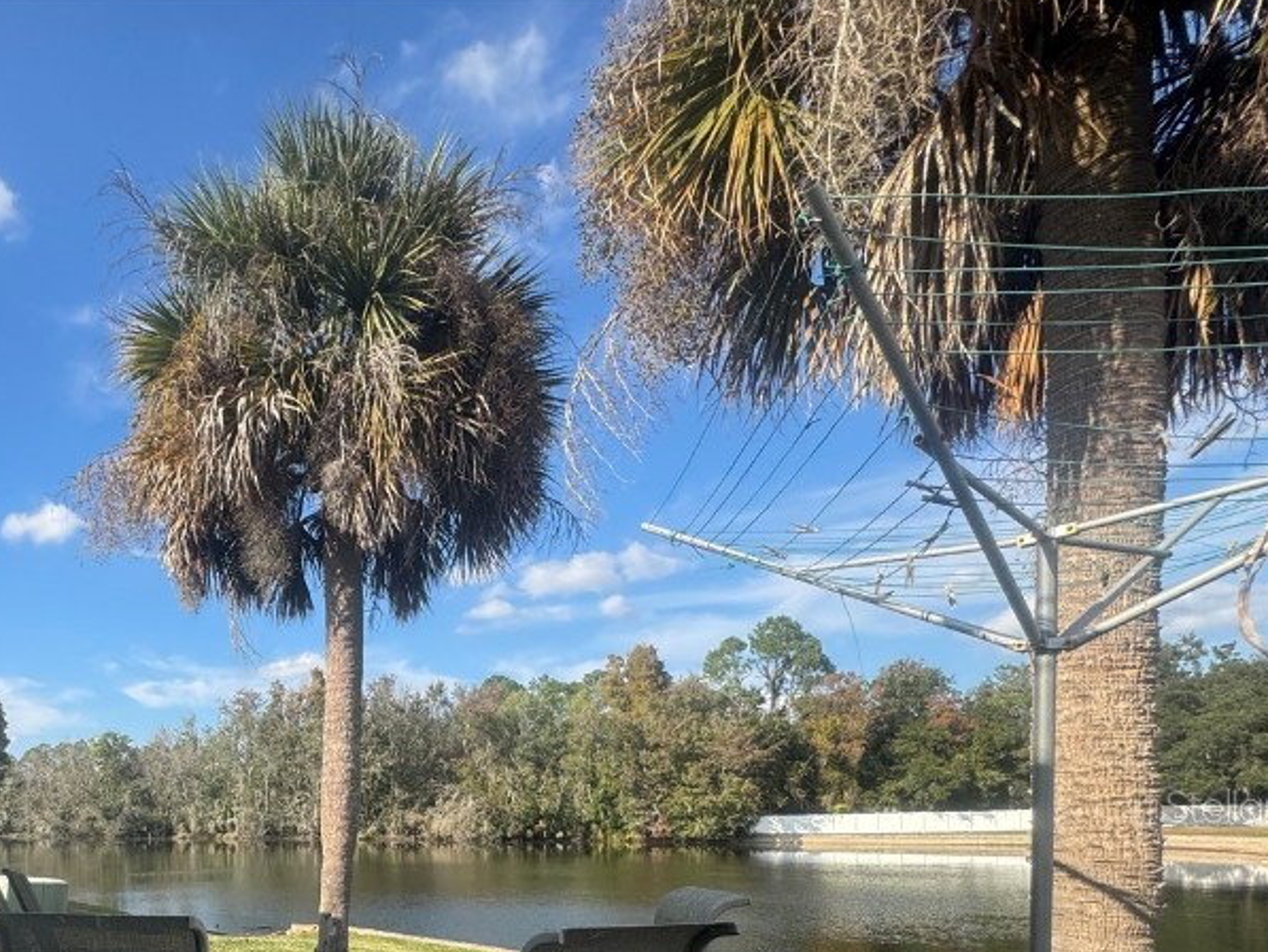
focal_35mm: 24
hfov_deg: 65.9
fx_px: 879
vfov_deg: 51.9
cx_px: 278
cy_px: 805
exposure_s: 1/1126
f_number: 2.2
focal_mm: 2.22
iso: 50
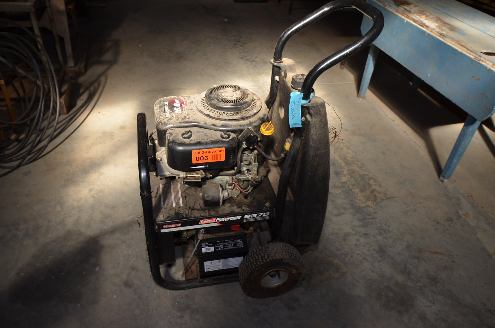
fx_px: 391
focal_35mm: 28
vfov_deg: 45.5
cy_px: 164
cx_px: 248
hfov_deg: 64.7
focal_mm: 19
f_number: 5.6
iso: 200
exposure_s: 1/125
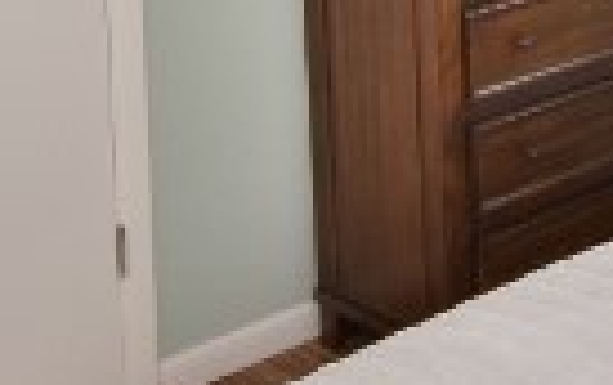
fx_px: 1489
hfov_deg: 22.8
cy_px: -262
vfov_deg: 13.5
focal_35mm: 89
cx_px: 537
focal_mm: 10
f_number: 4
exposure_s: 1/60
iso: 100
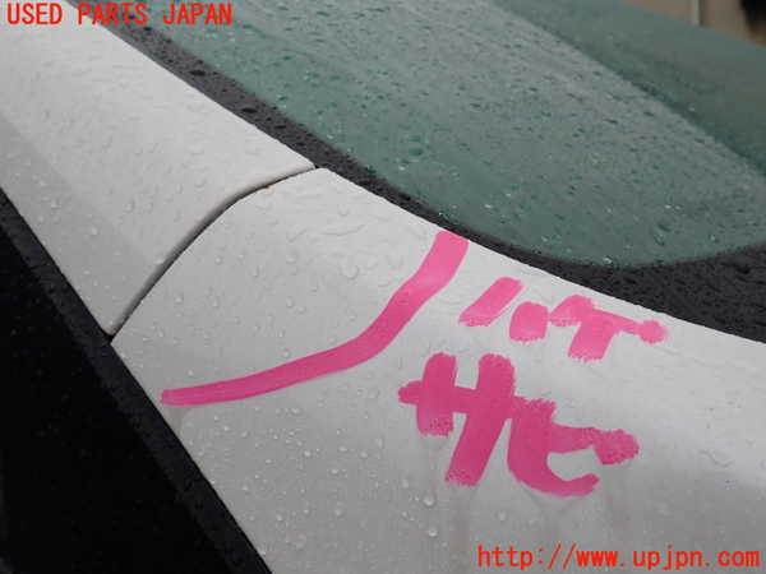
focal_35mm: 30
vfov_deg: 46.8
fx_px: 664
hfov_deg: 60.0
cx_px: 383
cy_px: 287
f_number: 3.2
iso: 100
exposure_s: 1/80
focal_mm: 5.4
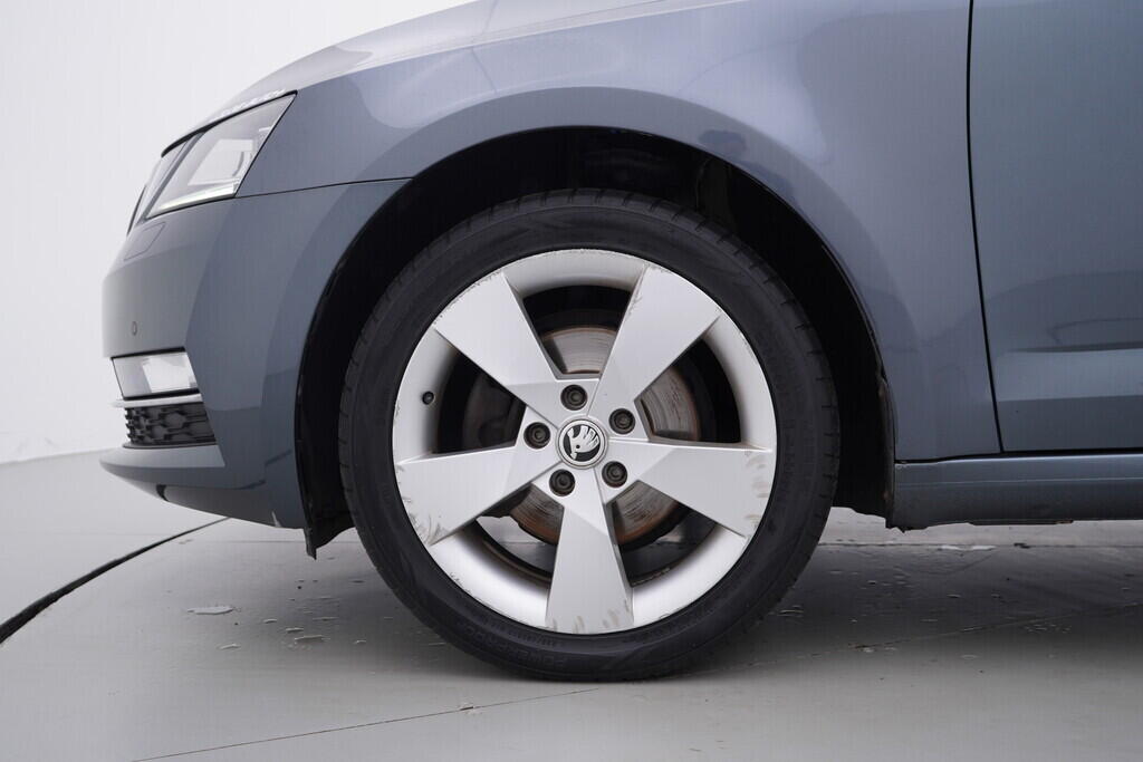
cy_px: 381
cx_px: 572
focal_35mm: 36
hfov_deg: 53.1
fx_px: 1143
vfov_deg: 36.9
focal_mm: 24
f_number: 4
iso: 125
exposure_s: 1/80
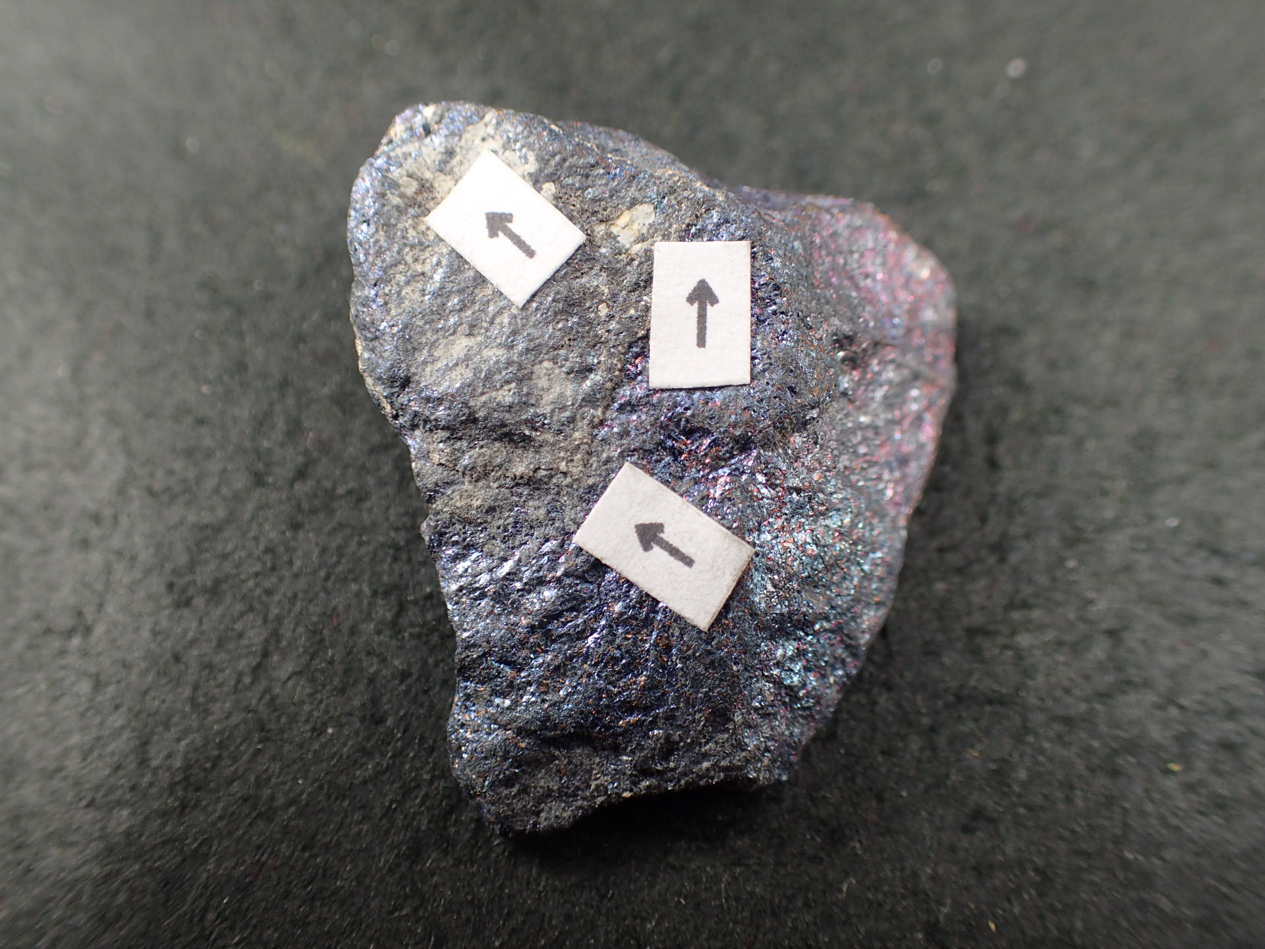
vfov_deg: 46.8
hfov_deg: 60.0
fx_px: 1096
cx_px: 632
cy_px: 474
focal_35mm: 30
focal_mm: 5.5
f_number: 2.3
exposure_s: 1/125
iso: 160
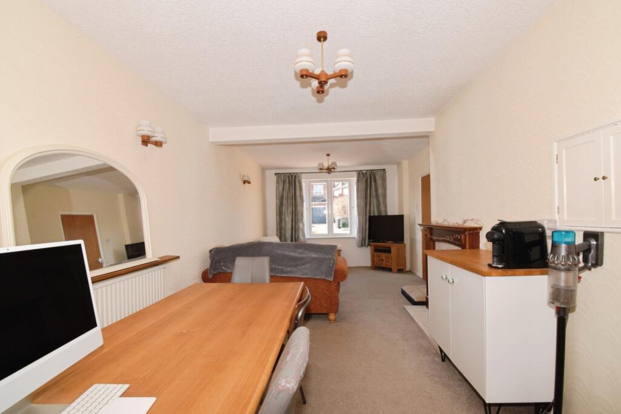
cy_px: 207
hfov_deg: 100.4
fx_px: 259
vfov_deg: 77.3
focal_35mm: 15
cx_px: 310
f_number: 13
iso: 1000
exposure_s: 1/60
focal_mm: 10
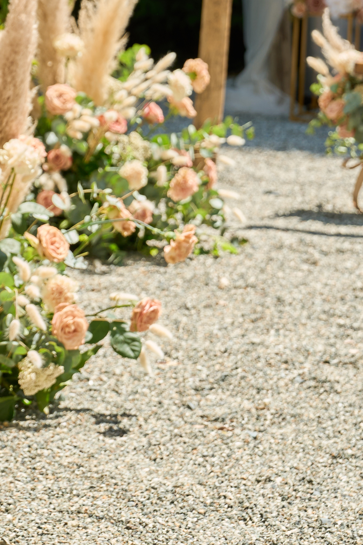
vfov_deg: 8.1
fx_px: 3841
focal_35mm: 254
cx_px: -174
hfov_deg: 5.4
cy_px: -34
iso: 125
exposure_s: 1/320
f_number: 5
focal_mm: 70
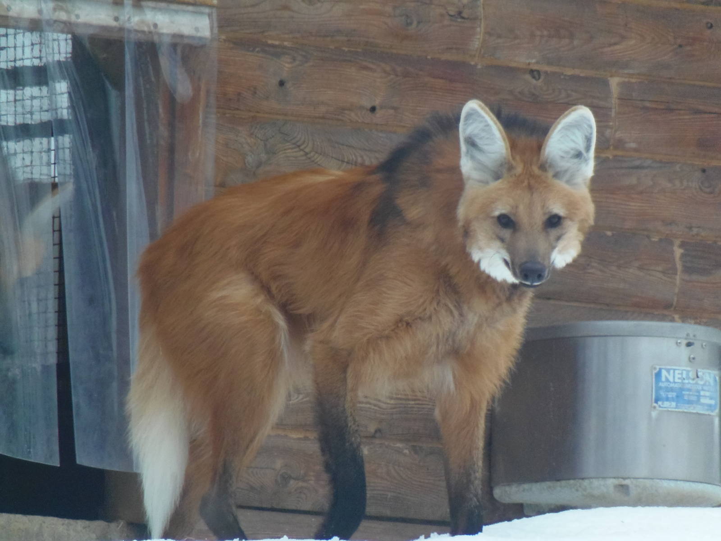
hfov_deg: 2.3
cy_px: 270
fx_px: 17996
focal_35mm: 864
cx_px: 360
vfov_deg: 1.7
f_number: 5.7
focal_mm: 154.8
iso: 400
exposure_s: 1/400
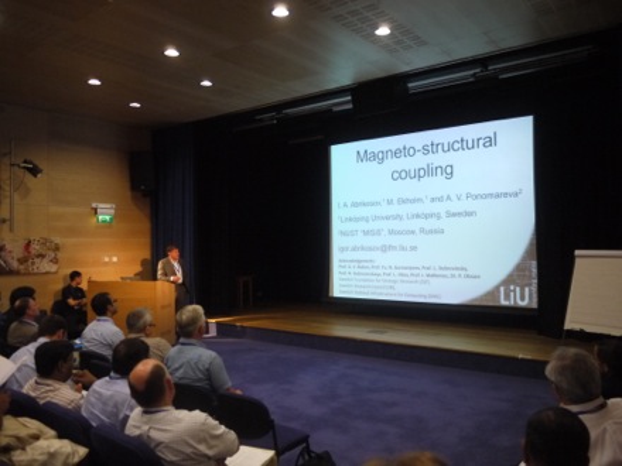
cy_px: 233
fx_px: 503
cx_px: 311
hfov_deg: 63.4
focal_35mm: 28
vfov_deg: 49.7
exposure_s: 1/60
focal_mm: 14
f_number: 2.5
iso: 800
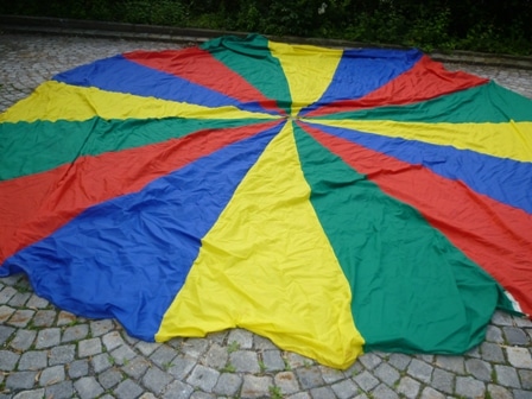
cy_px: 200
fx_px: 446
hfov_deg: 61.7
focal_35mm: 29
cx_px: 266
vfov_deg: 48.2
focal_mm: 5.2
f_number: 3.3
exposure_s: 1/400
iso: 100
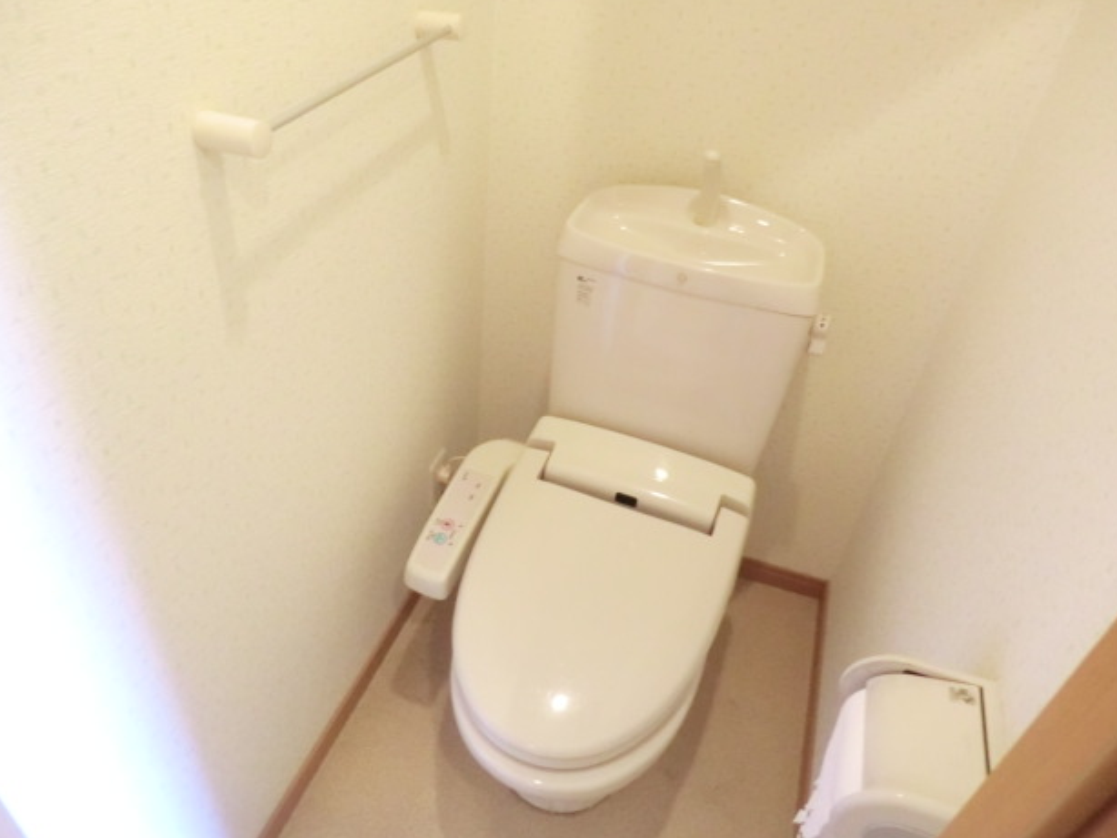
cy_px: 431
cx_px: 546
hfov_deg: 69.4
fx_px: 807
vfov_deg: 54.9
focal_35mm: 25
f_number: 3.2
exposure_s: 1/30
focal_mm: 4.3
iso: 800
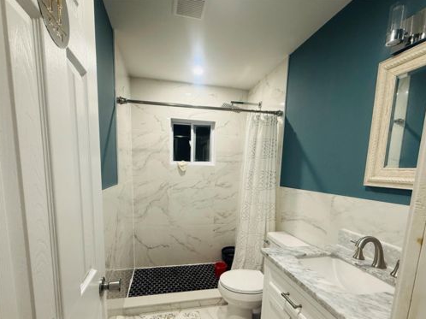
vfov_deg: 70.2
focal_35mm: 18
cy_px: 203
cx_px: 208
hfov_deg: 87.8
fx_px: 221
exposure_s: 1/60
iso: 250
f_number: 2.2
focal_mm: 2.22
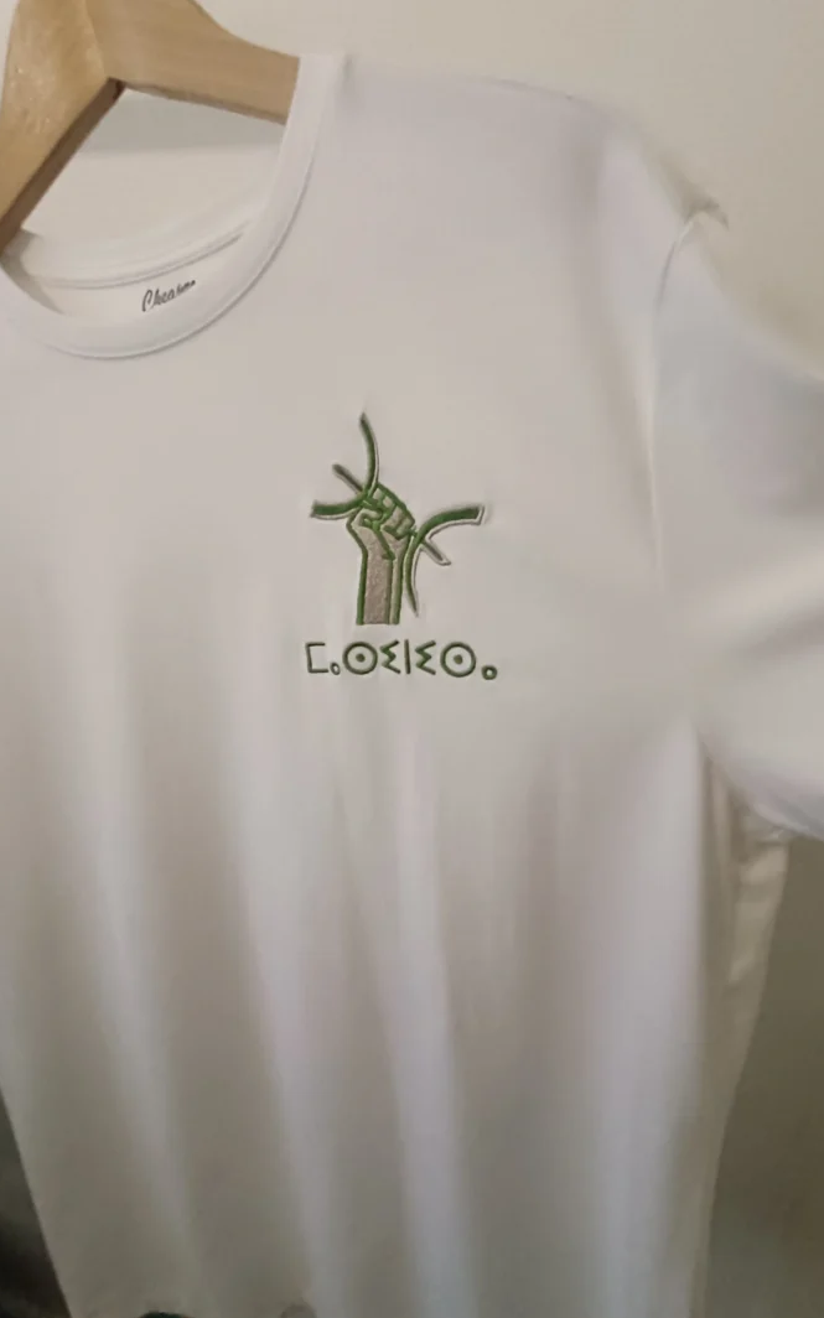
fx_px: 611
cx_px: 397
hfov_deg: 68.0
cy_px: 660
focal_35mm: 17
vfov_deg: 94.4
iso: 800
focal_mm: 1.66
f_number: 2.2
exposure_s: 1/50
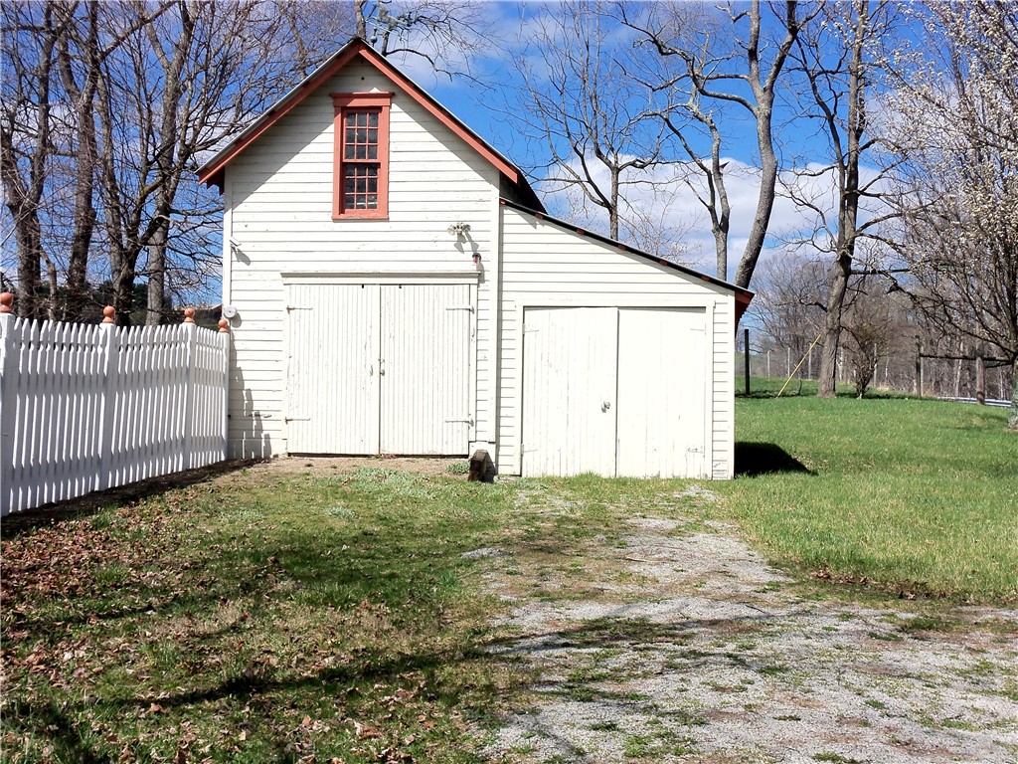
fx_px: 1412
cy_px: 382
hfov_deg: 39.7
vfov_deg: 30.3
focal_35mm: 48
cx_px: 509
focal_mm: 8.7
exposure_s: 1/160
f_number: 9.8
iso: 64
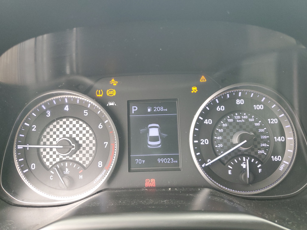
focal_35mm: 26
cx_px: 154
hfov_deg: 67.3
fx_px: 231
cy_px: 115
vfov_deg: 53.1
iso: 146
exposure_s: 1/60.2
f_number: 1.5
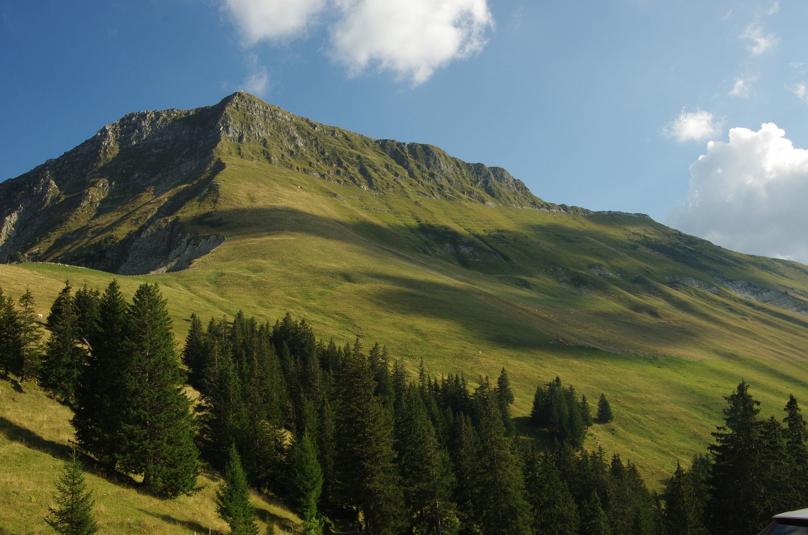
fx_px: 705
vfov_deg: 41.5
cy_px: 268
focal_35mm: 32
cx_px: 404
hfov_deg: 59.6
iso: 200
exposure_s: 1/80
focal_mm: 21
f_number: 11
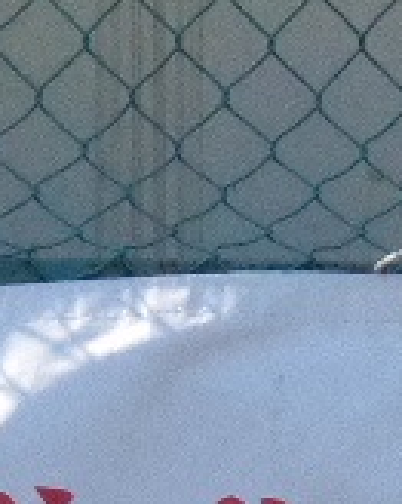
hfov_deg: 1.3
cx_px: 626
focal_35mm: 1155
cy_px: 1887
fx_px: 17193
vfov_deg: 1.7
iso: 3200
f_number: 10
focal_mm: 70
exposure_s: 1/1600
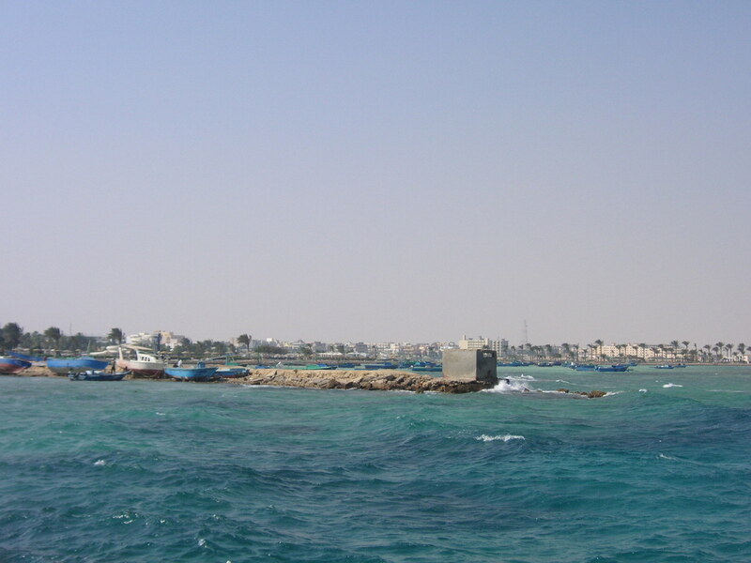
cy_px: 282
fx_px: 1150
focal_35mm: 53
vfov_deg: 27.5
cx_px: 376
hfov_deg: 36.2
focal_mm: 8.9
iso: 50
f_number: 9.5
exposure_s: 1/180
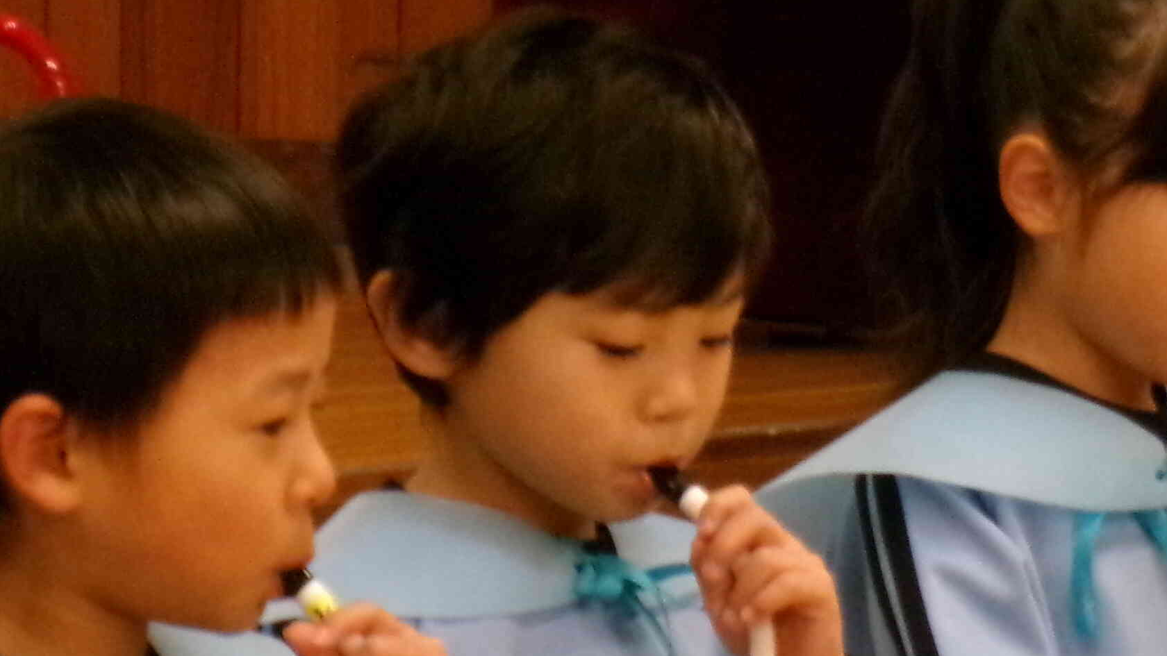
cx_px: 1000
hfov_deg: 7.9
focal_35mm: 272
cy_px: 581
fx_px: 8417
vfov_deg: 4.5
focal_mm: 20.6
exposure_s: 1/70
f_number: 6.2
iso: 800
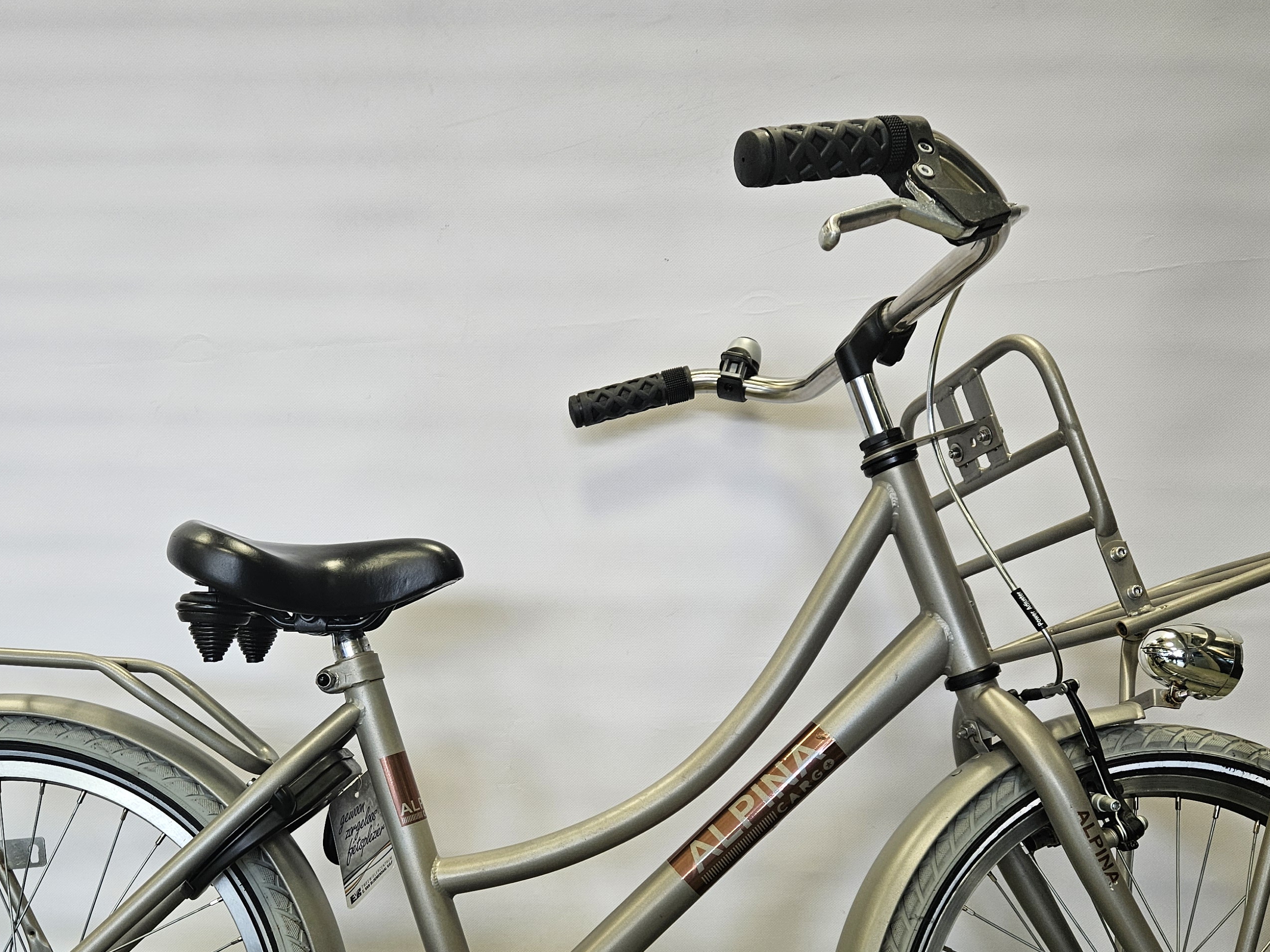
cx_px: 542
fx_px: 1321
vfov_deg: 38.7
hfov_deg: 51.2
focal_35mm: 36
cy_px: 703
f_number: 1.8
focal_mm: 5.4
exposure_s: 1/100
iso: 80
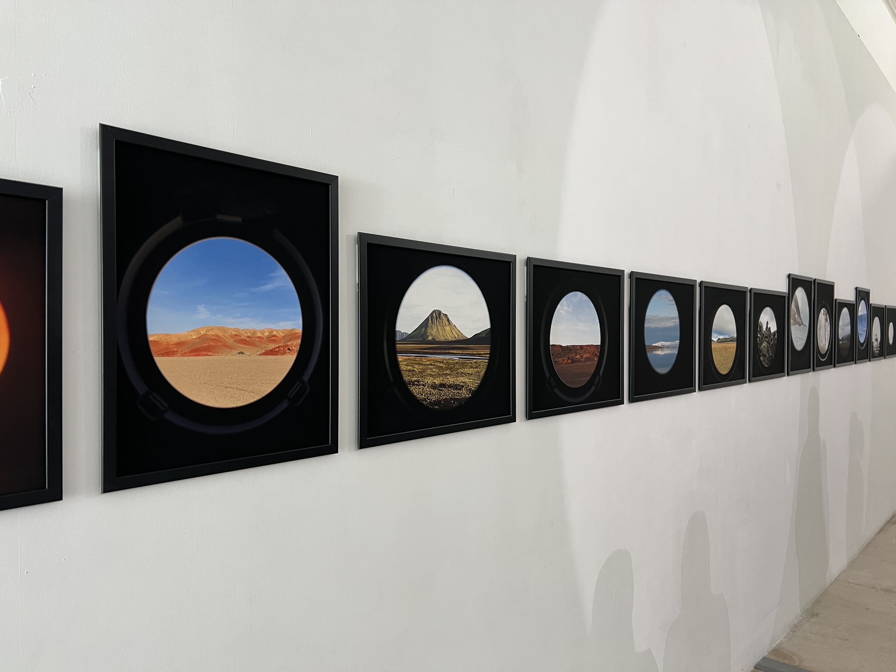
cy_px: 336
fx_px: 673
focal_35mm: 26
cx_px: 448
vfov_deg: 53.1
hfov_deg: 67.3
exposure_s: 1/50
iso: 160
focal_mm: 5.7
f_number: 1.5
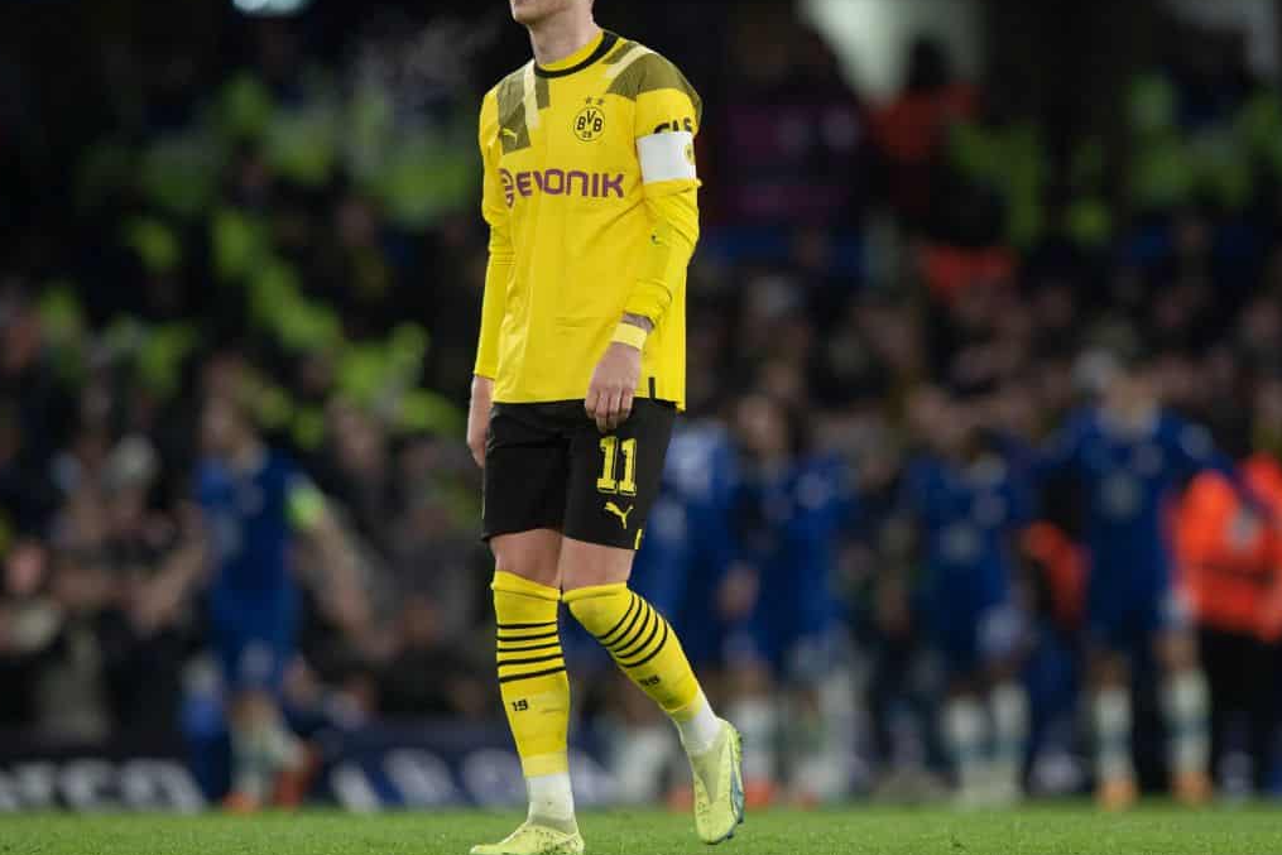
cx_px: 637
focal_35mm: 473
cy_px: 388
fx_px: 16845
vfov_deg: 2.9
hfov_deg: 4.4
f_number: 4
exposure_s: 1/1000
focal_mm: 400
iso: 2500
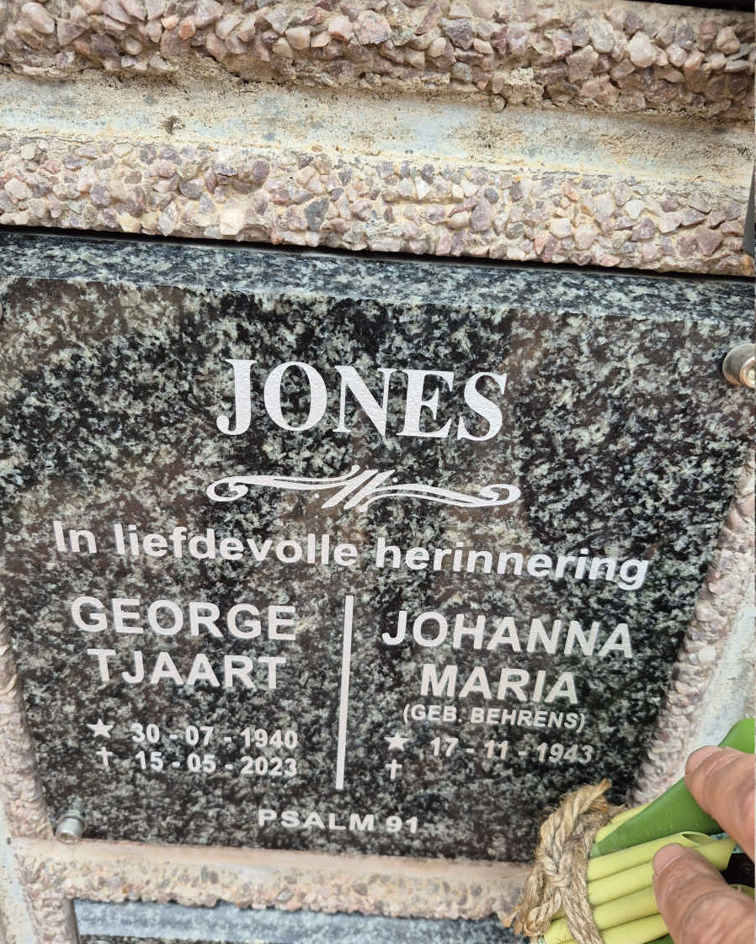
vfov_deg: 70.3
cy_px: 472
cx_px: 378
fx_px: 671
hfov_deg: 58.8
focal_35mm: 24
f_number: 1.8
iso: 80
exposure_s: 1/180
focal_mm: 5.4
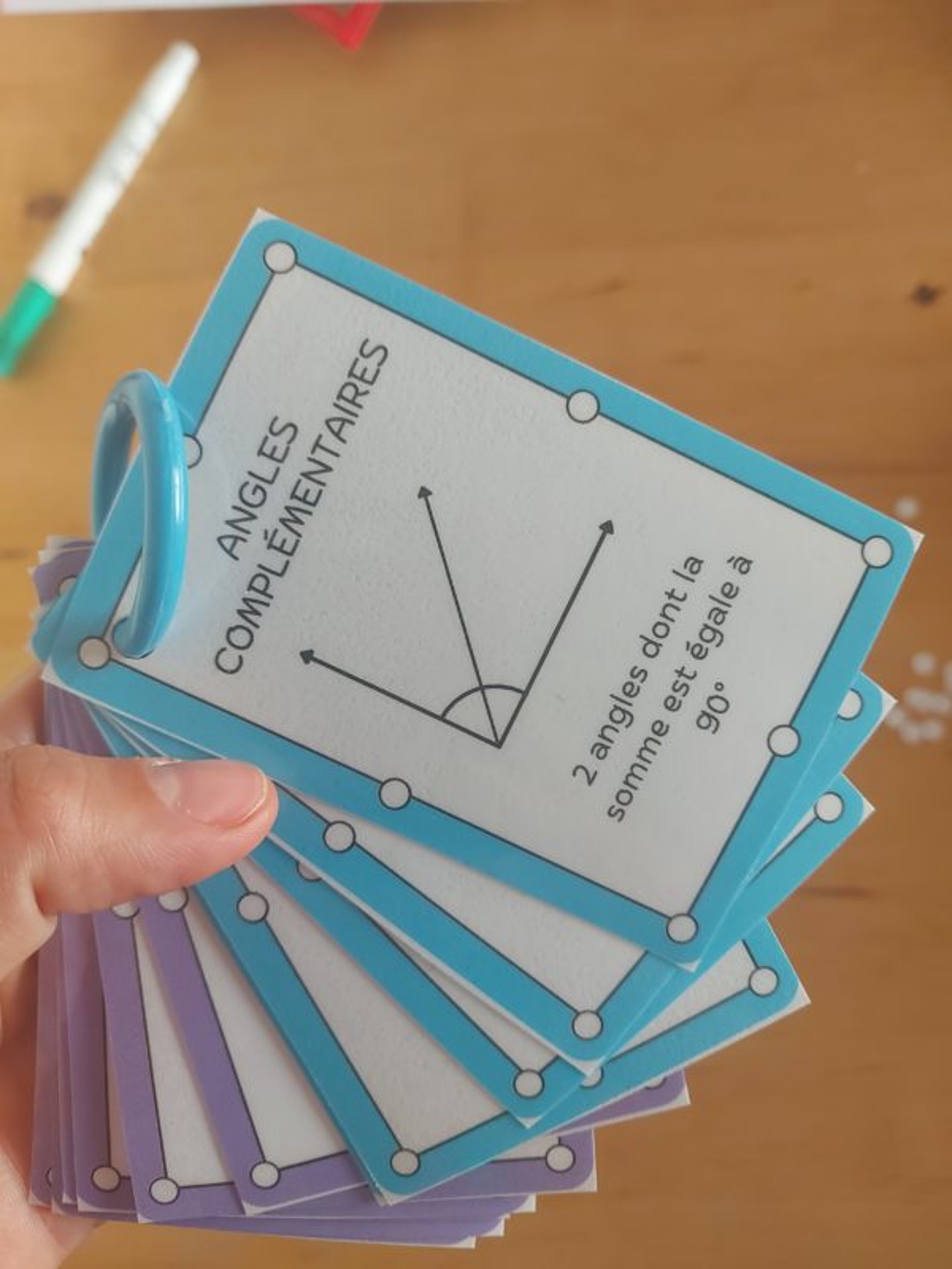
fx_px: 880
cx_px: 476
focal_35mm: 24
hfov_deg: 56.8
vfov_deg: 71.6
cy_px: 634
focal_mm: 5.23
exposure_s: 1/50
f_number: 1.8
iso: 250
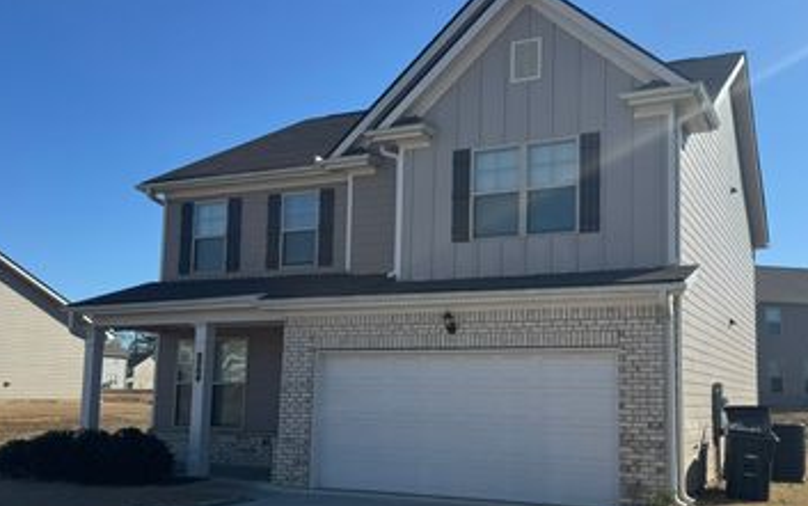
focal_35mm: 36
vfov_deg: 35.2
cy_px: 306
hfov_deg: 53.7
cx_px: 474
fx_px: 793
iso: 80
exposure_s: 1/4950
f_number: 1.78
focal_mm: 6.76
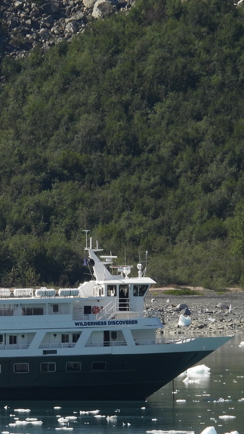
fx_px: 15552
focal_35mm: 1354
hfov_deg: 0.9
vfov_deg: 1.6
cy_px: 266
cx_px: -131
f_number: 5.6
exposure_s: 1/640
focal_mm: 116
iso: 100
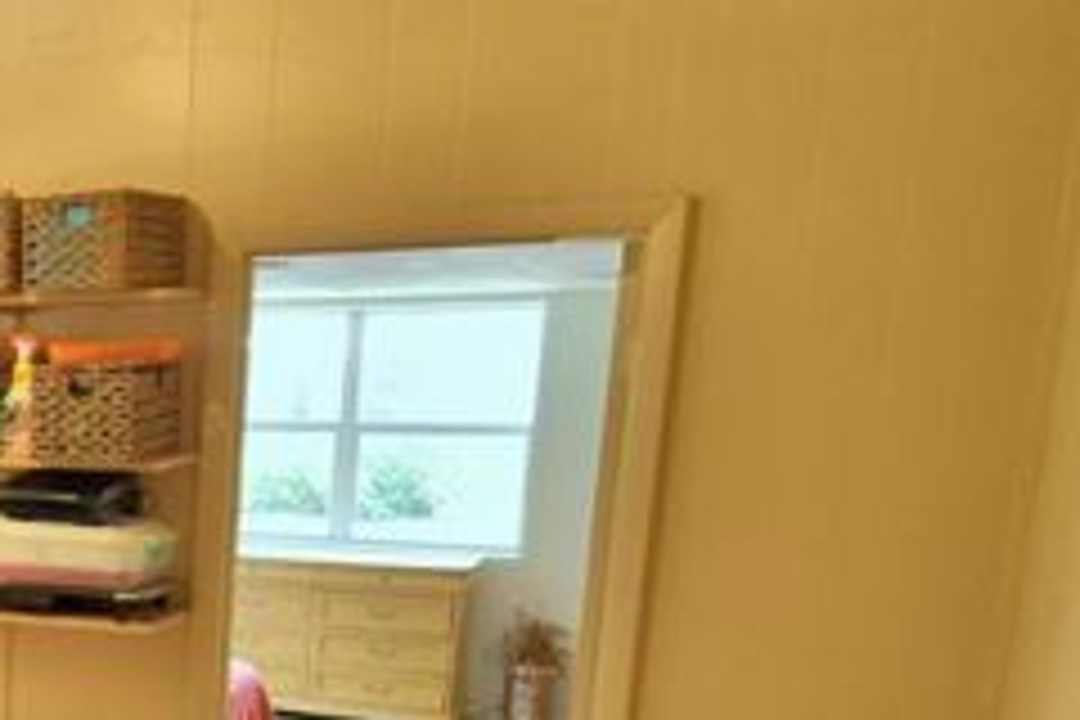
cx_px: -142
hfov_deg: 36.7
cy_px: 659
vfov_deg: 29.2
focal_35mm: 44
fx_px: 1320
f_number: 4.5
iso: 400
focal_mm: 10
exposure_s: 1/40
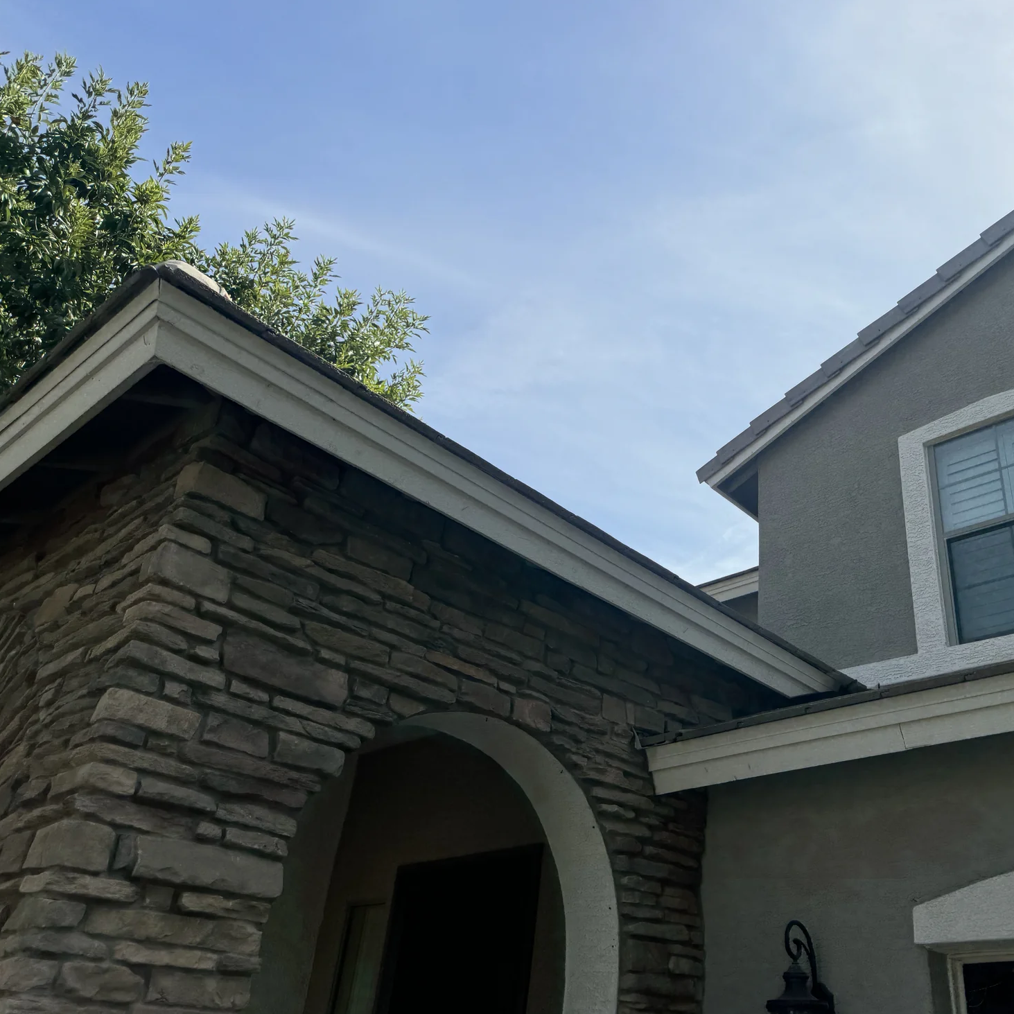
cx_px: 658
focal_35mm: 29
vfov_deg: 55.6
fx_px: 961
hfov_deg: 54.7
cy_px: 507
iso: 80
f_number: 1.78
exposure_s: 1/5348
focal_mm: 6.76
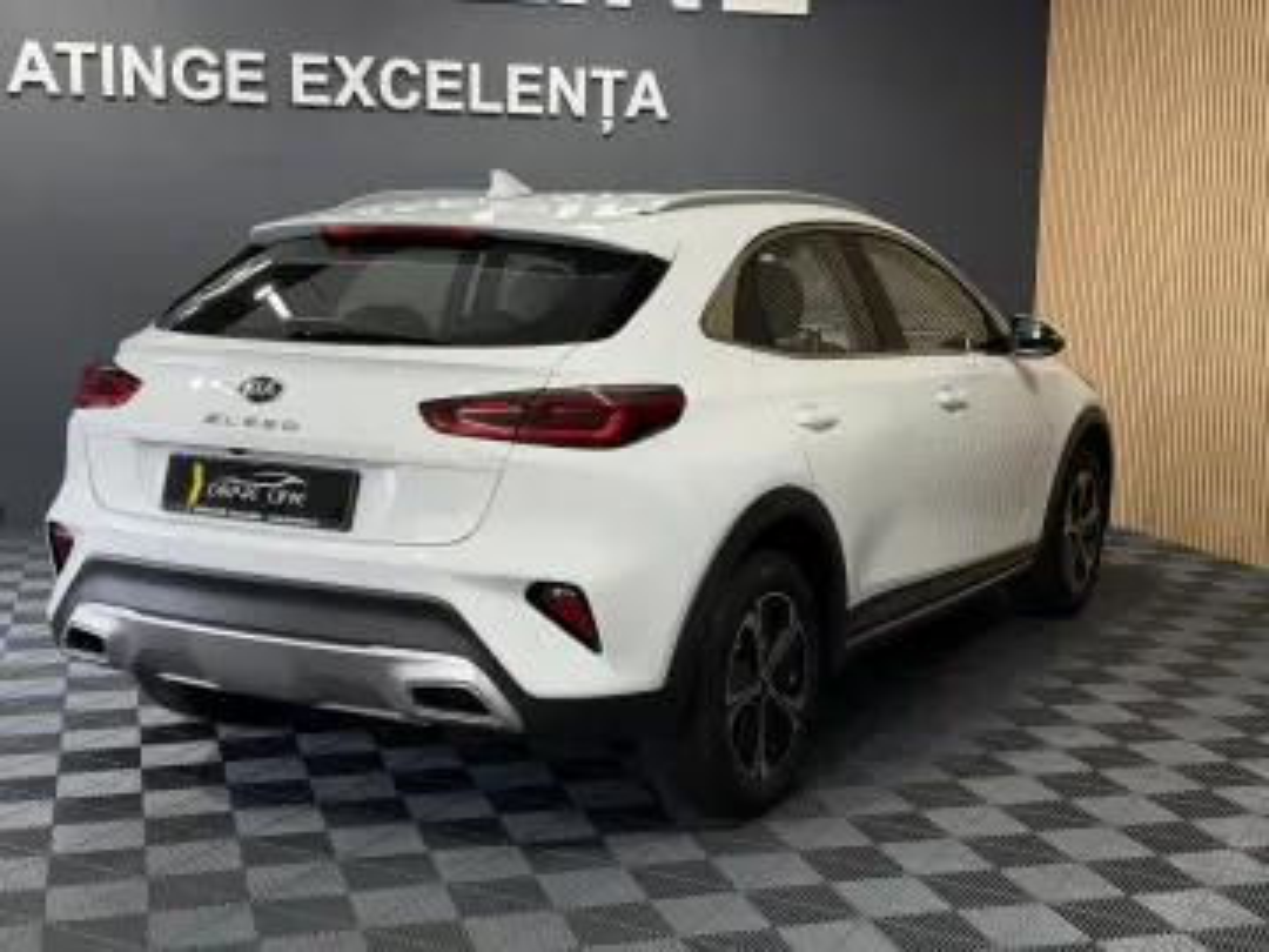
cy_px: 476
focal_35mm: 48
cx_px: 634
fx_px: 1760
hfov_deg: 39.7
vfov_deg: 30.3
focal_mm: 6.76
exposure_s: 1/100
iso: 80
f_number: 1.78
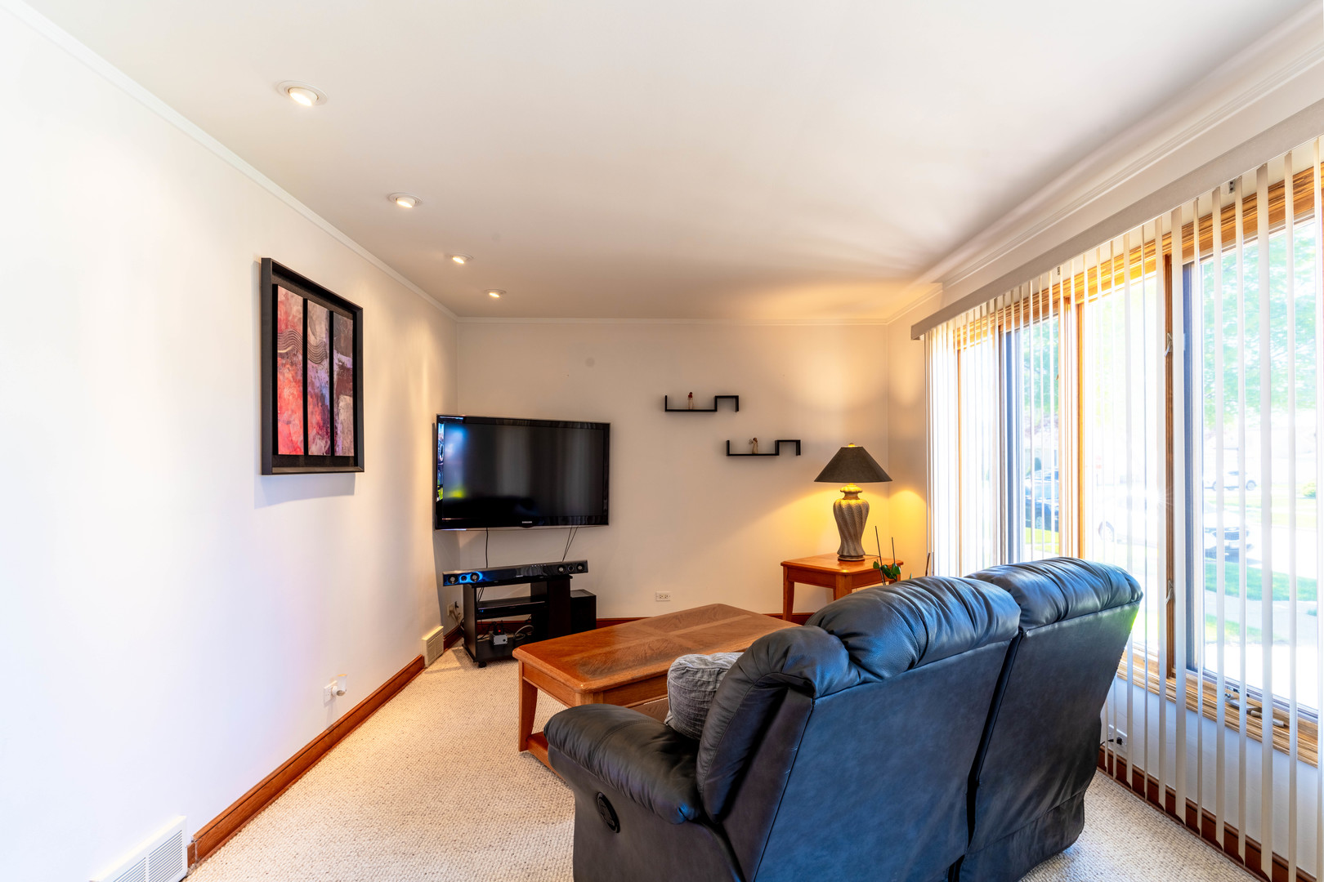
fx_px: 625
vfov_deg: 70.4
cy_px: 441
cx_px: 662
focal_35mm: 17
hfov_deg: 93.3
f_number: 13
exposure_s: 1/20
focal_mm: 17
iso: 160
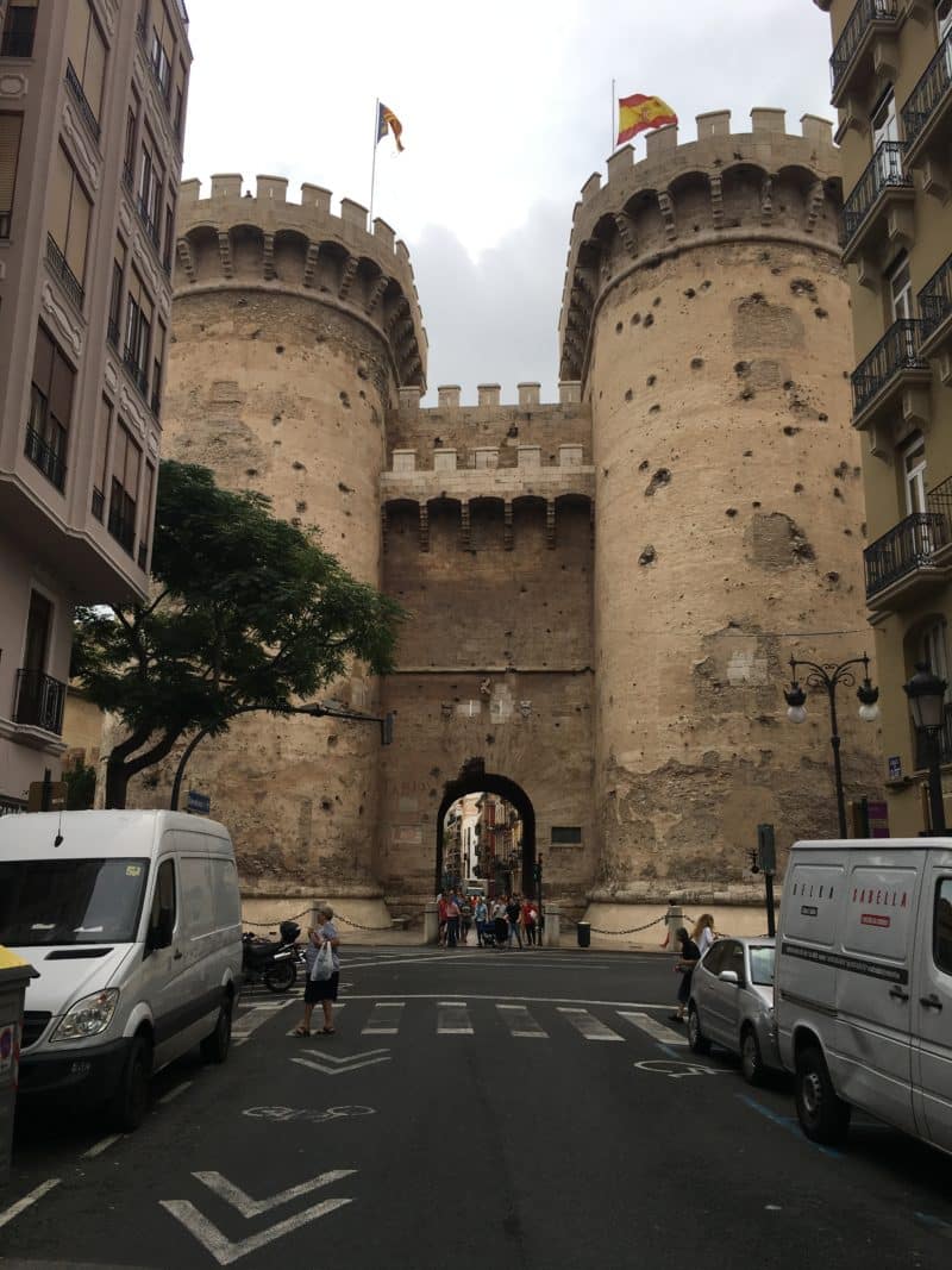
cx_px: 476
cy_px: 635
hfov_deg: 48.2
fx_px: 1064
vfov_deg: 61.7
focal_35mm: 29
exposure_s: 1/793
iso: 25
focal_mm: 4.15
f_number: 2.2
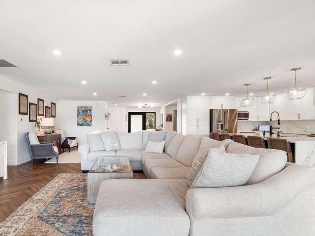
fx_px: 173
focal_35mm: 19
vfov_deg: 68.5
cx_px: 123
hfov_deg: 83.4
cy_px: 131
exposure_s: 1/5
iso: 200
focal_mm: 7
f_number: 7.1
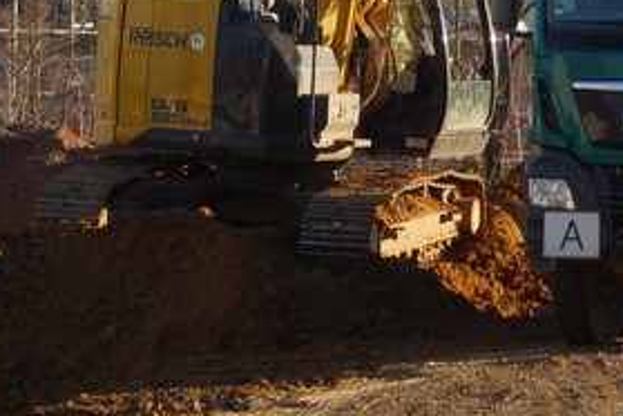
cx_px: 545
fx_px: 2976
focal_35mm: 172
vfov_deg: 7.9
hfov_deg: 11.9
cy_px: -62
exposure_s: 1/125
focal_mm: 40
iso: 100
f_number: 7.1
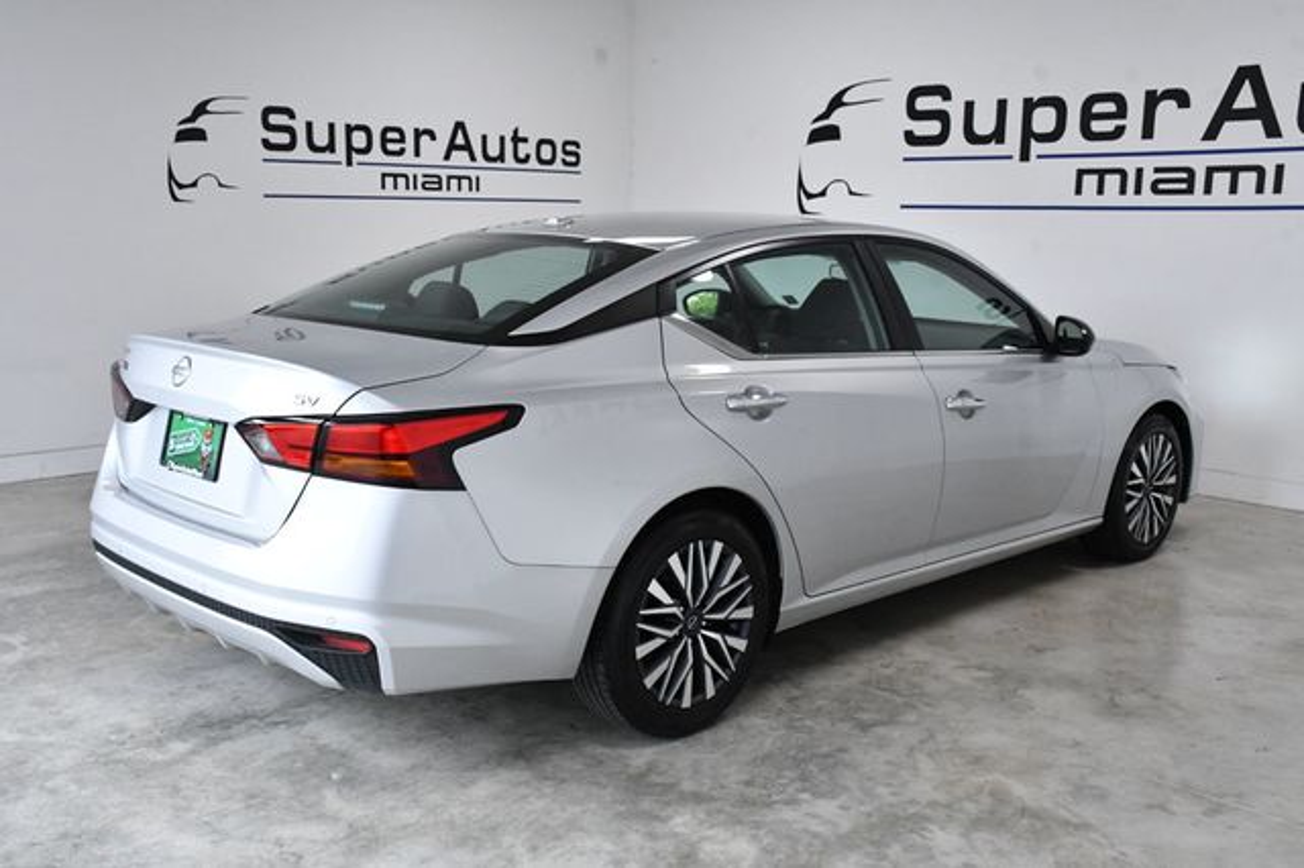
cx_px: 652
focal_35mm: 36
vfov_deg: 36.8
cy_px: 434
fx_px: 1303
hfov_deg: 53.2
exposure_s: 1/400
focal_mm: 24
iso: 2500
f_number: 10
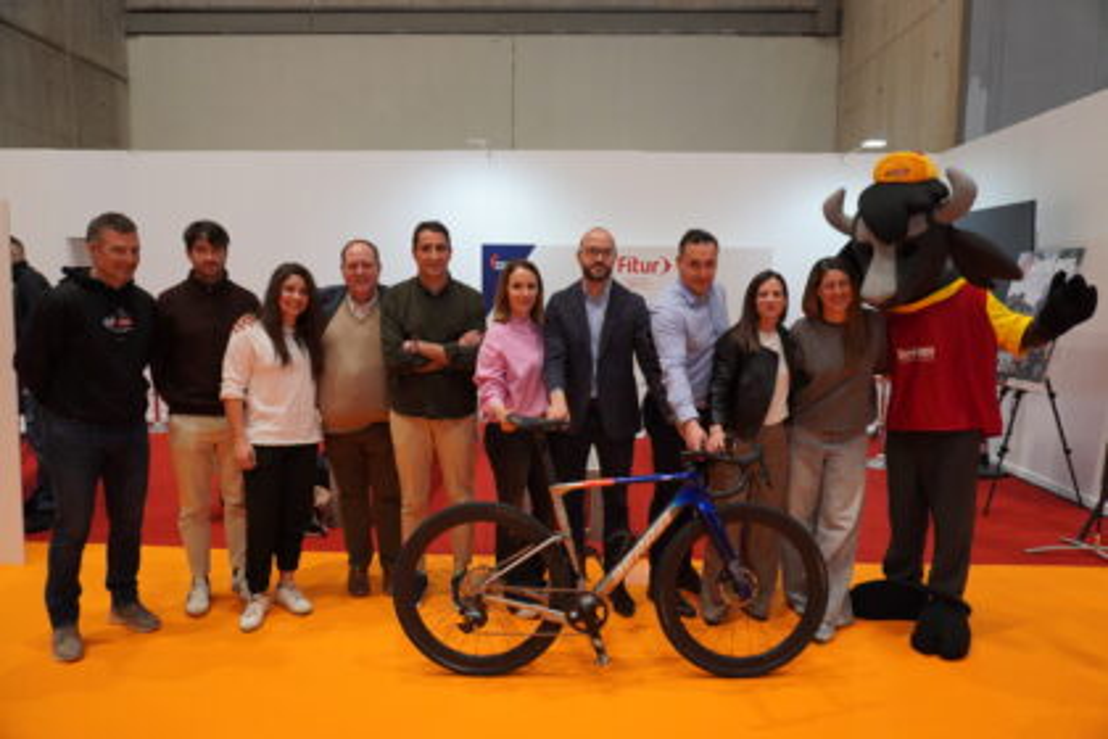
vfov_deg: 53.1
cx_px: 554
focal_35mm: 24
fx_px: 739
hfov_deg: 73.7
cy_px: 370
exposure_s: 1/160
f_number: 4
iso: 1250
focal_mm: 16
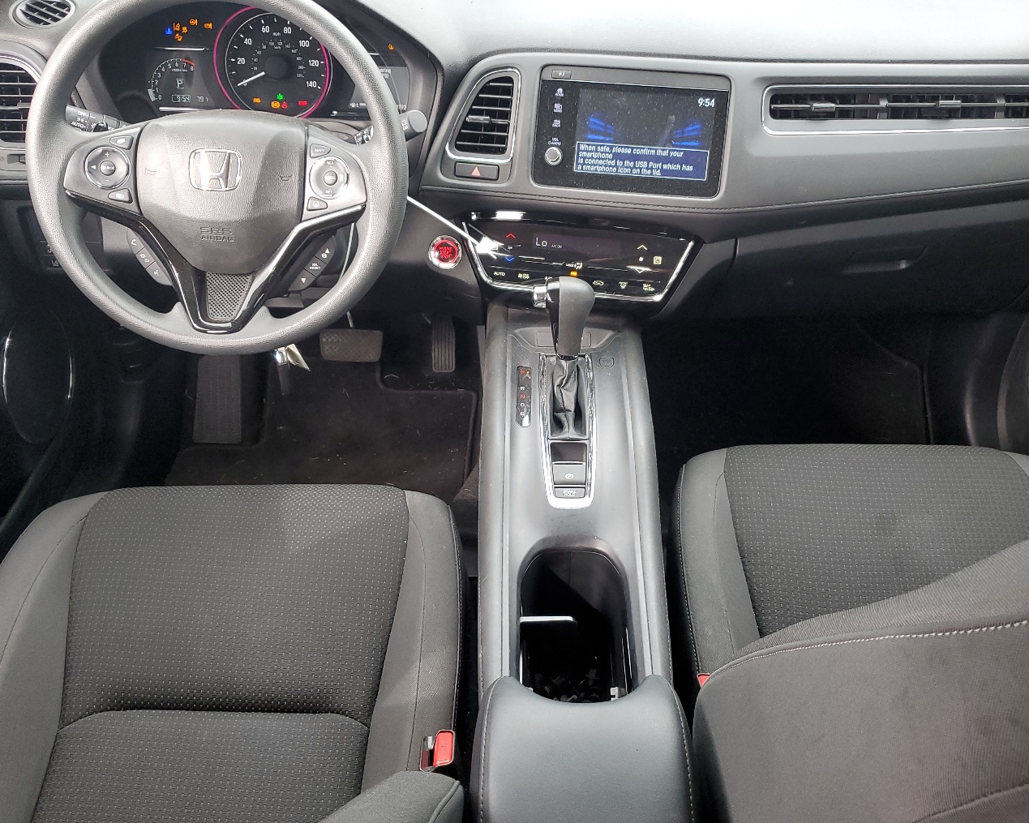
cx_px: 576
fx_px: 974
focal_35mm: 32
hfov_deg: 55.5
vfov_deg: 45.8
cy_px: 415
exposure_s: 1/120
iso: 77
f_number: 1.5
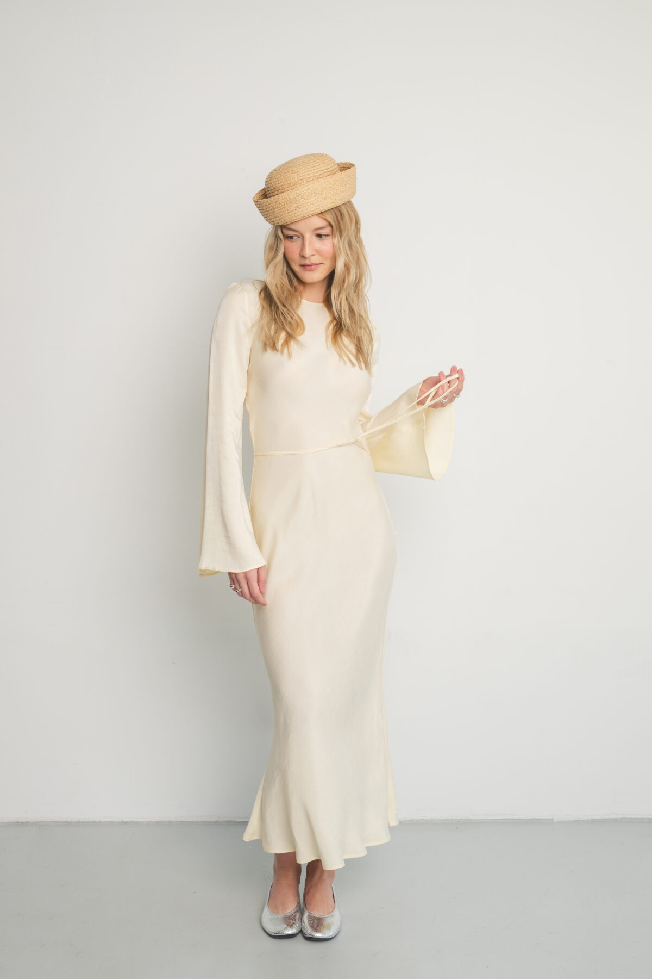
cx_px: 326
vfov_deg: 41.9
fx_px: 1277
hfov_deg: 28.6
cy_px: 490
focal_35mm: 47
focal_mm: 47
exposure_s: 1/125
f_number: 6.3
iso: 125
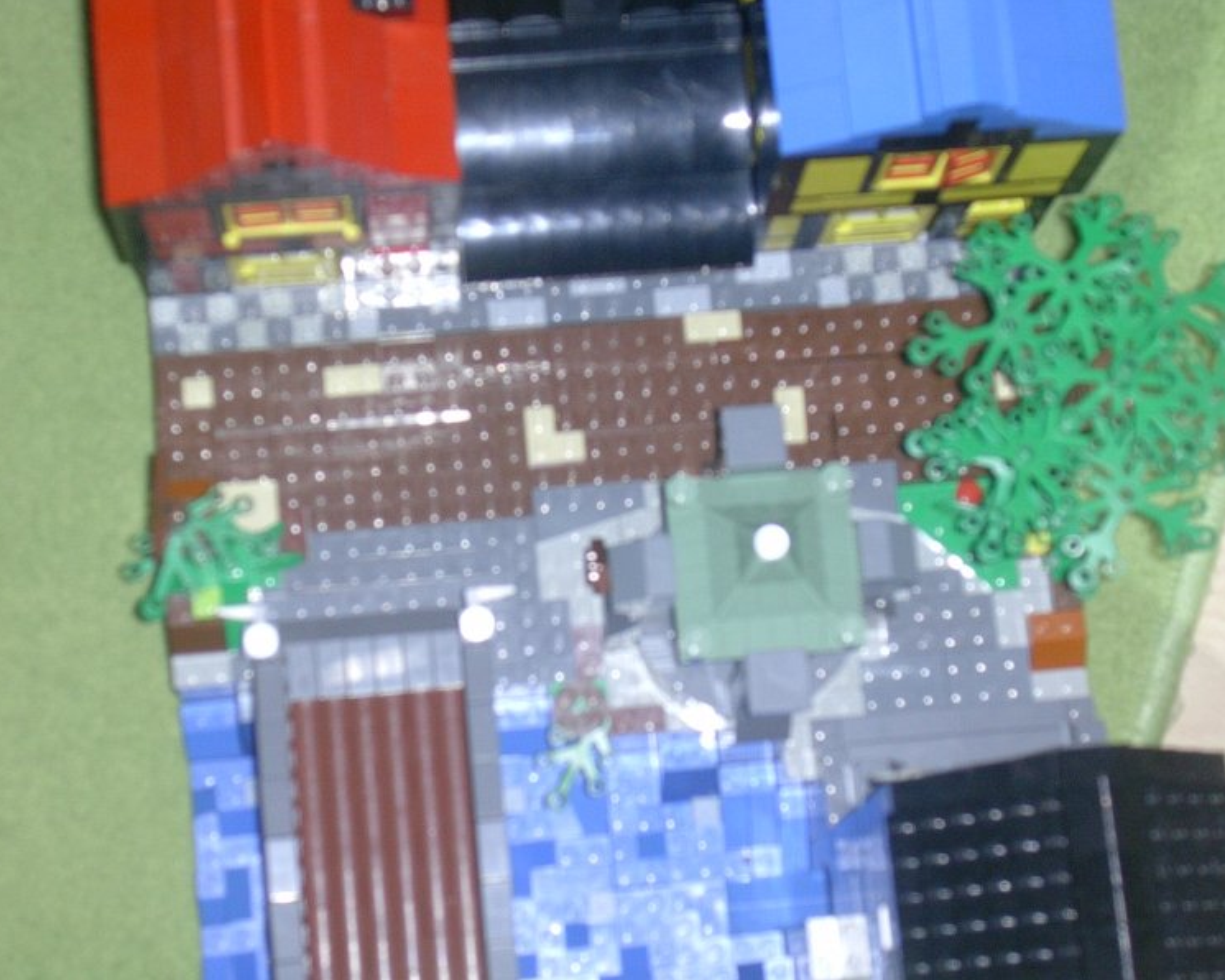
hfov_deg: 22.0
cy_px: 490
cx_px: 594
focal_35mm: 87
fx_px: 3154
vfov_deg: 17.7
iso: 70
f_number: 4
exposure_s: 1/64
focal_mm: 12.5
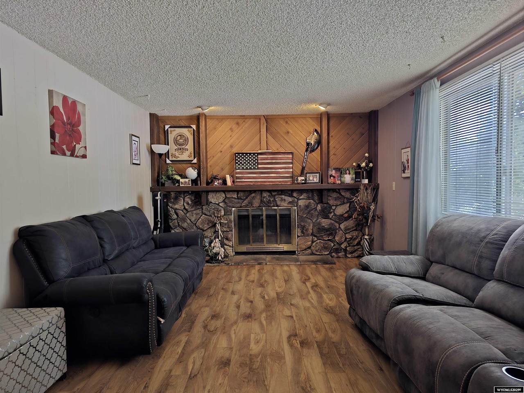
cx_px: 262
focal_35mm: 23
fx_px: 348
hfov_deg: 73.9
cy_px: 196
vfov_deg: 58.9
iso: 800
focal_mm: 6.3
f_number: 1.7
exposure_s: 1/60
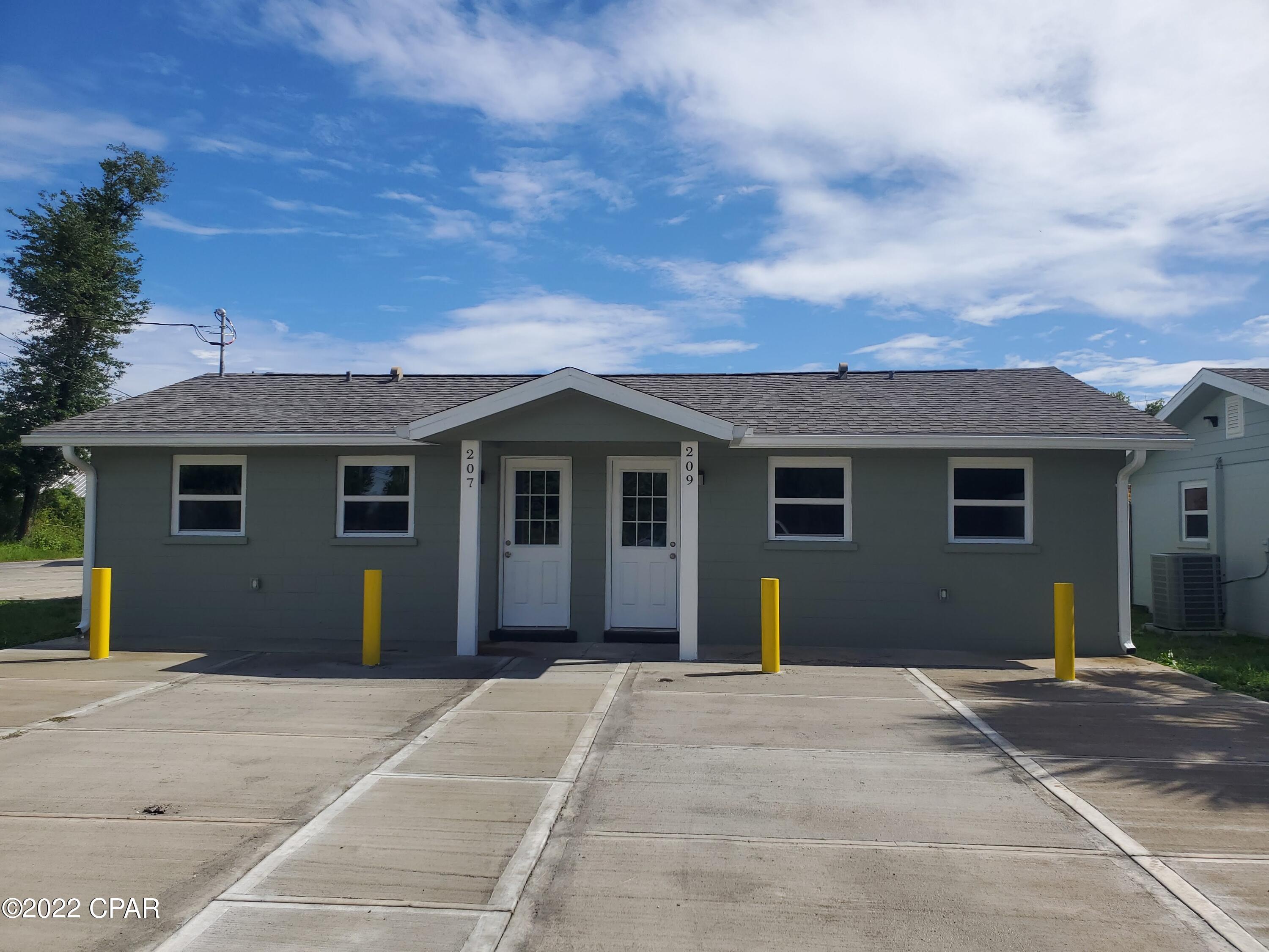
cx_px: 634
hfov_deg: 67.3
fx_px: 953
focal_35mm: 26
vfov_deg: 53.1
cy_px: 476
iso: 50
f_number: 2.4
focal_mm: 4.3
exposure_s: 1/2513
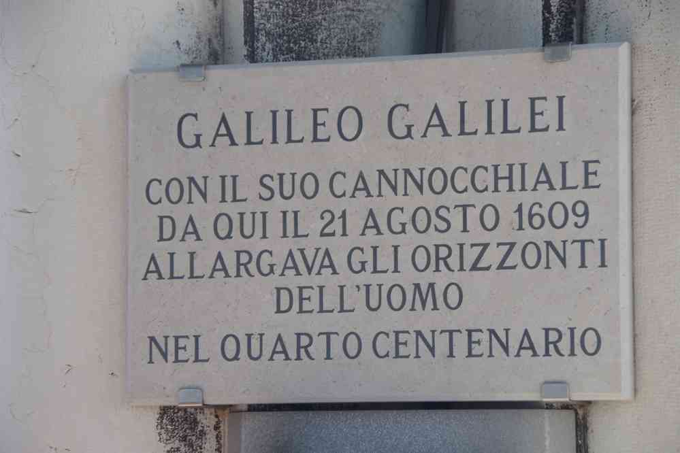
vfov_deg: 9.1
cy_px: 226
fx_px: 2833
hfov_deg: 13.7
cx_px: 340
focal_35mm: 150
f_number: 9
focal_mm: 100
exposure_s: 1/125
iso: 1600
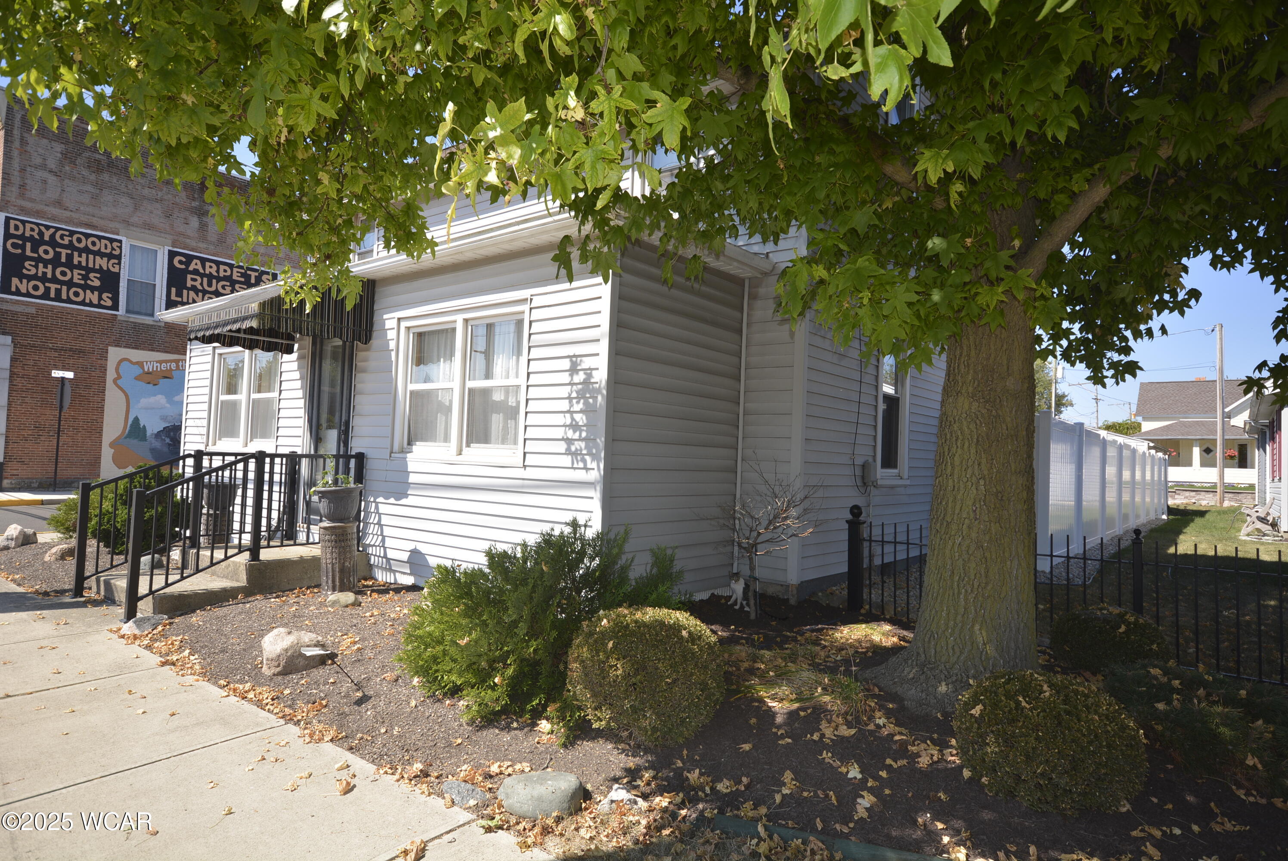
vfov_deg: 59.6
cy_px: 430
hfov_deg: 81.2
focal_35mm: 21
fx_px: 752
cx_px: 644
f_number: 7.1
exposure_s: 1/200
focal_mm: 14
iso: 100
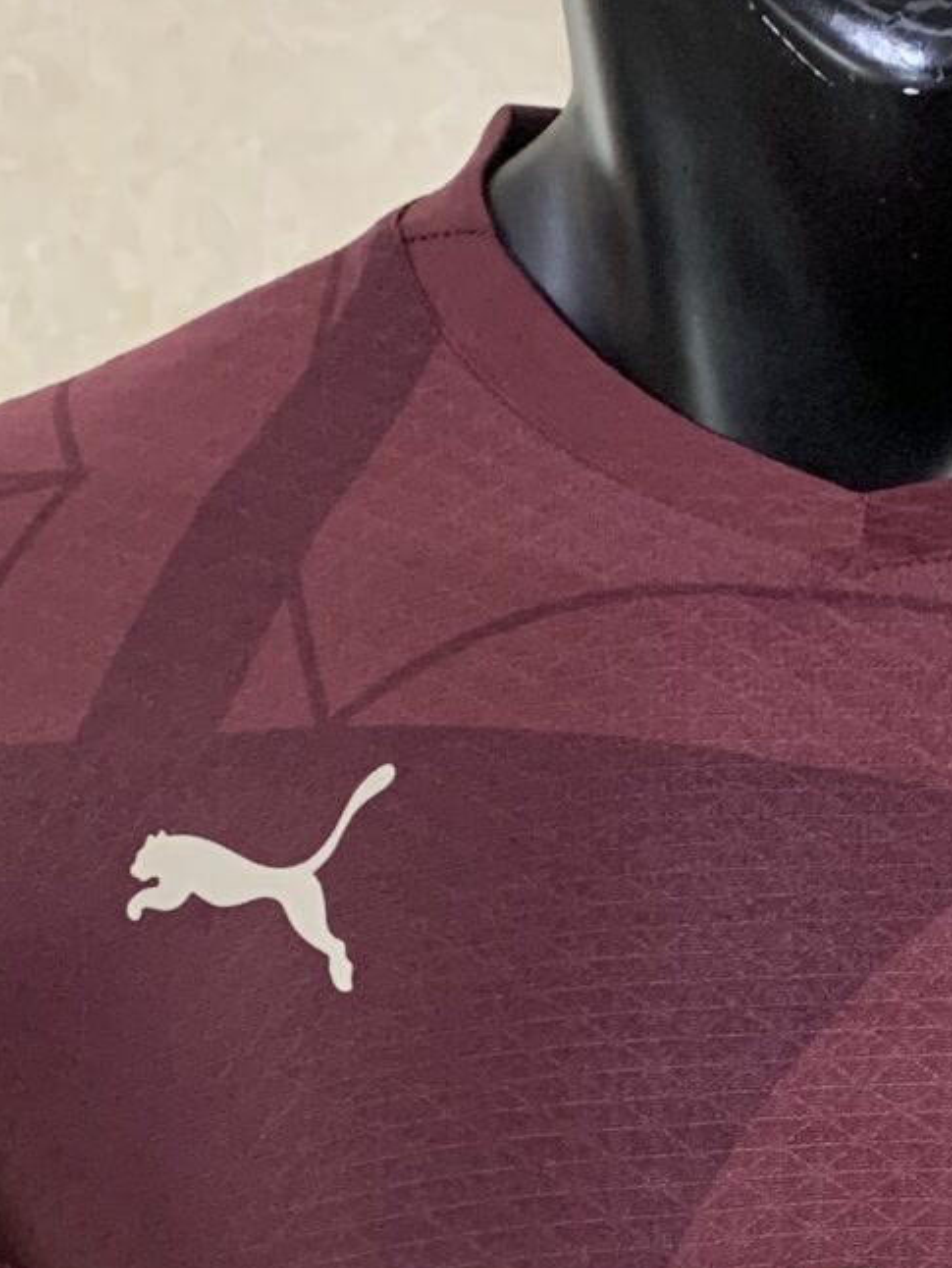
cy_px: 1674
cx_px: 932
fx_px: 3774
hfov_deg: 14.2
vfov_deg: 17.8
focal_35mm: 103
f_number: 1.8
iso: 400
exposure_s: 1/38
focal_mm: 4.25
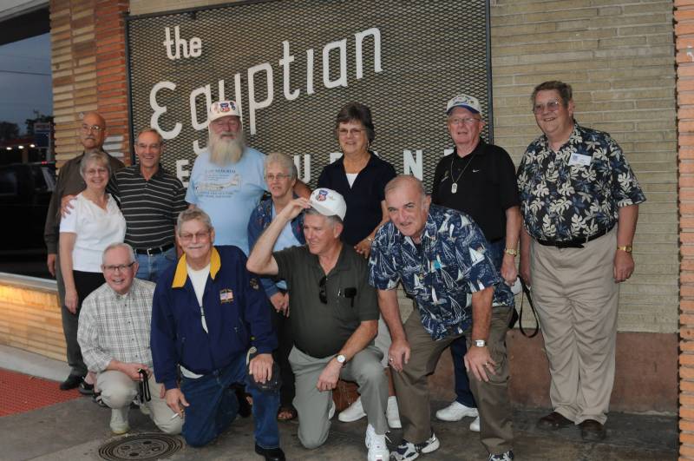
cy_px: 230
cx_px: 347
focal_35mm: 42
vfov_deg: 31.8
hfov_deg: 46.5
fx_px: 809
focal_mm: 28
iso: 800
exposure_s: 1/60
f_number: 5
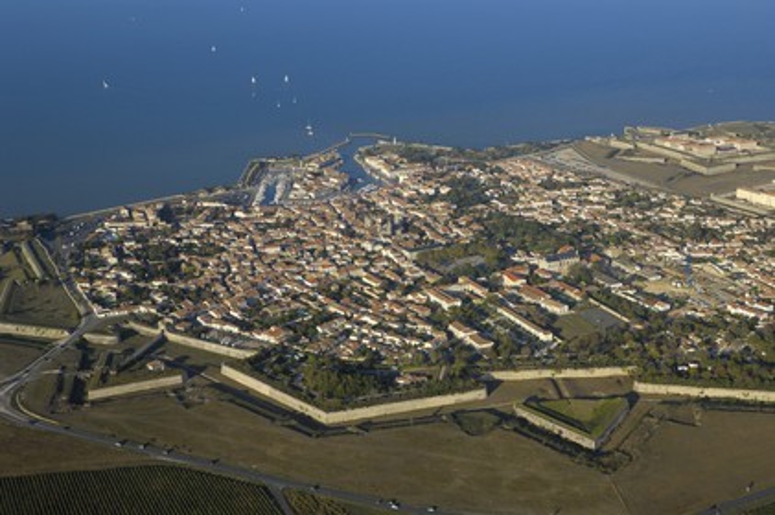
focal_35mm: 42
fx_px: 903
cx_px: 388
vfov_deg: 31.8
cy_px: 258
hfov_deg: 46.4
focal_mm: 28
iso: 100
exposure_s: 1/750
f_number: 5
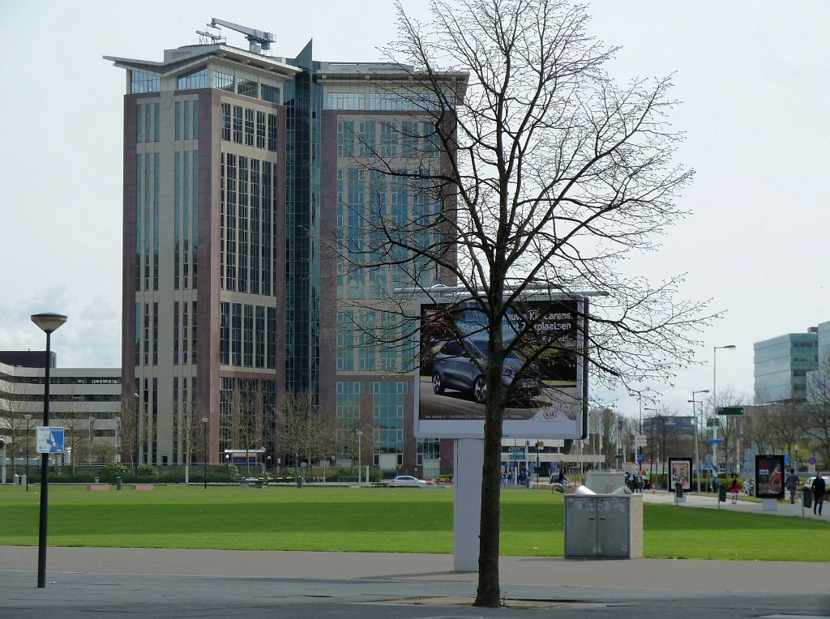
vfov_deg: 14.2
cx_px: 415
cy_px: 310
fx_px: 2489
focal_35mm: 104
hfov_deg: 18.9
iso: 125
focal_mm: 17
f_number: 4.3
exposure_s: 1/400
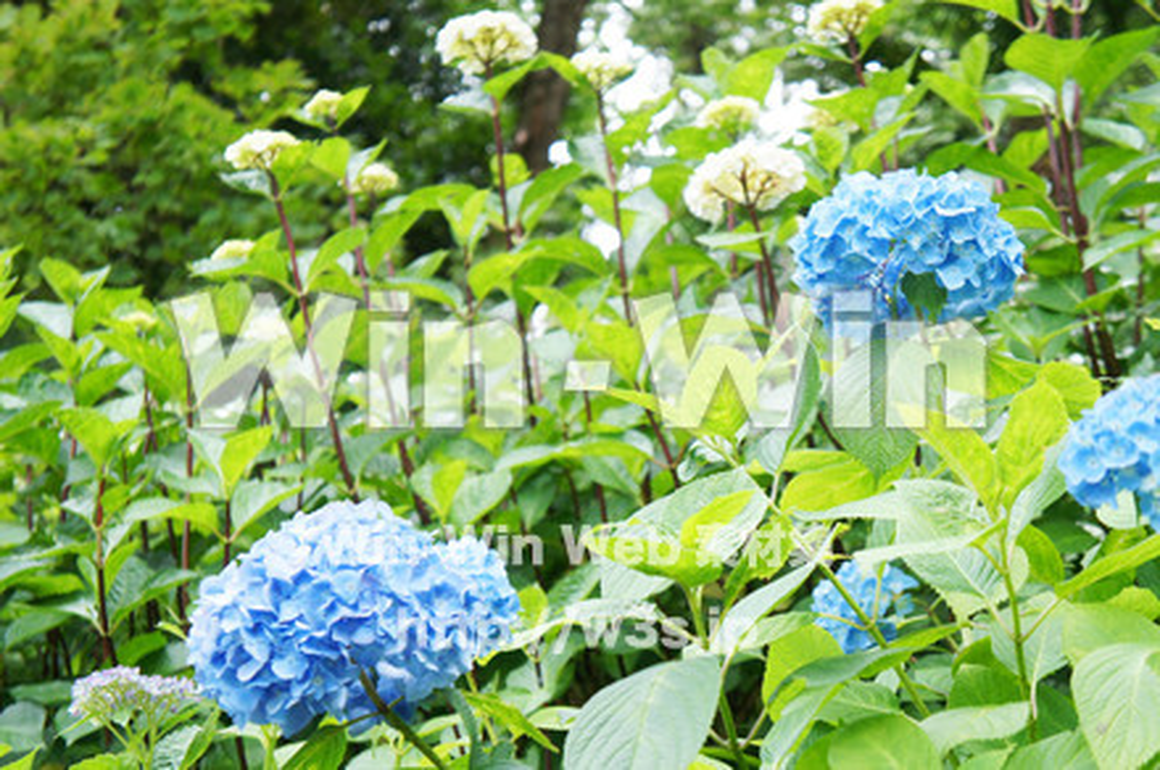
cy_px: 385
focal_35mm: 70
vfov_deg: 19.3
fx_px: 2268
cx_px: 580
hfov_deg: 28.7
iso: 400
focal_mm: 47
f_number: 5
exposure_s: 1/160
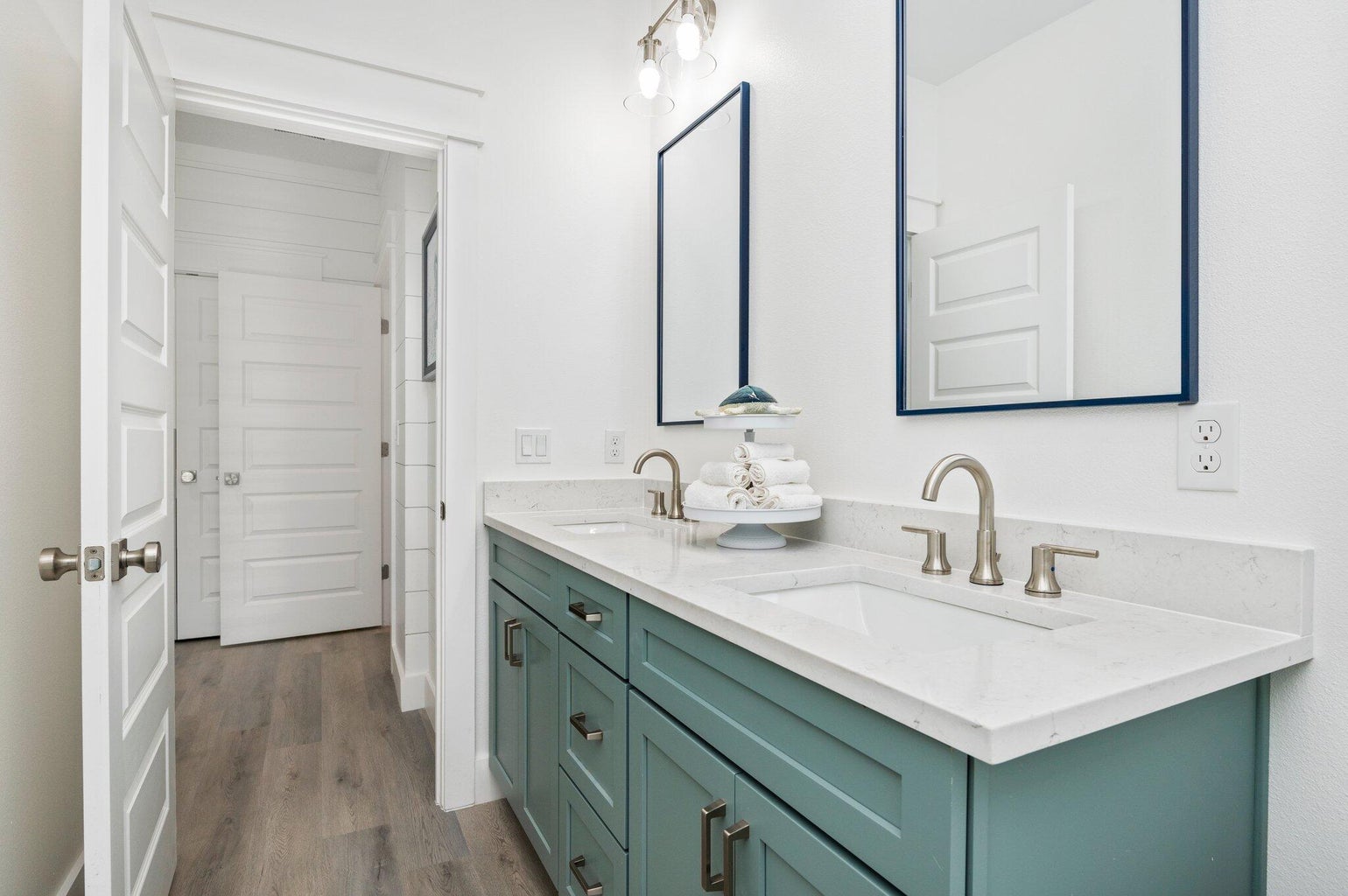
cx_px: 674
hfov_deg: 90.1
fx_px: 673
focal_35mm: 18
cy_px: 448
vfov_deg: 67.3
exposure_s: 1/60
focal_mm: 18
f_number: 9
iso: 320
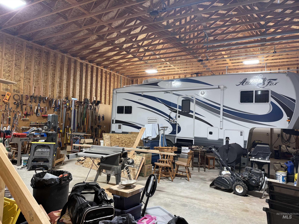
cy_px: 112
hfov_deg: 71.6
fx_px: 207
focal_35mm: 24
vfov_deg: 56.8
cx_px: 150
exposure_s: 1/60
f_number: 1.78
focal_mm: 6.76
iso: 200
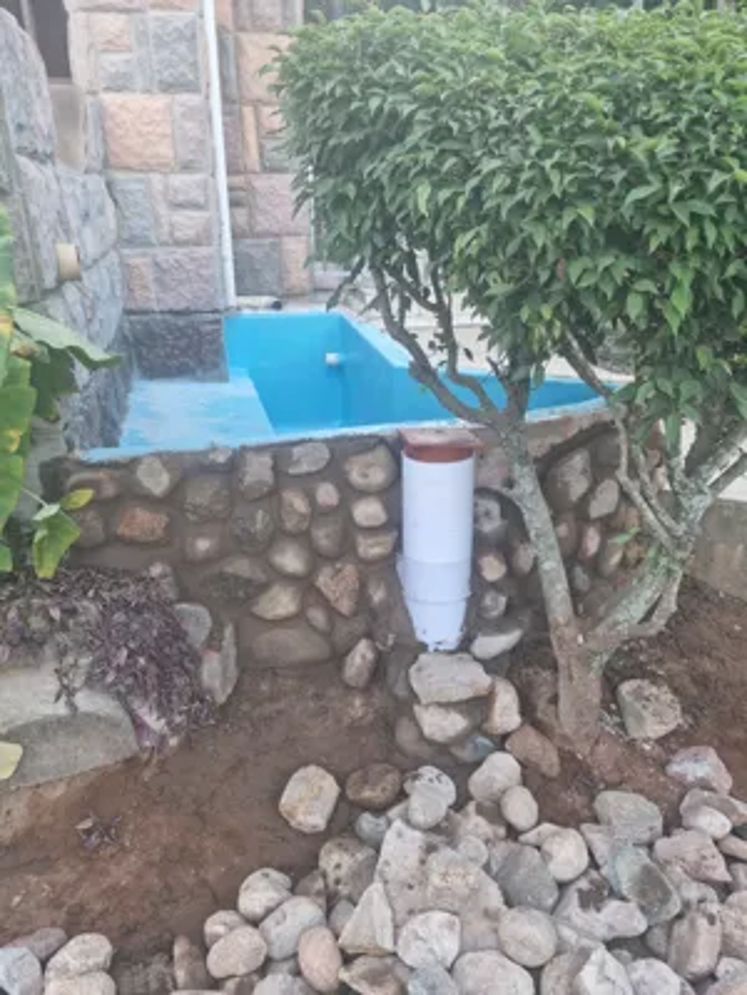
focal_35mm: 27
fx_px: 777
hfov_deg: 51.4
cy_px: 498
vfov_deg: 65.3
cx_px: 374
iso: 40
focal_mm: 5.9
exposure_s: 1/50
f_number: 2
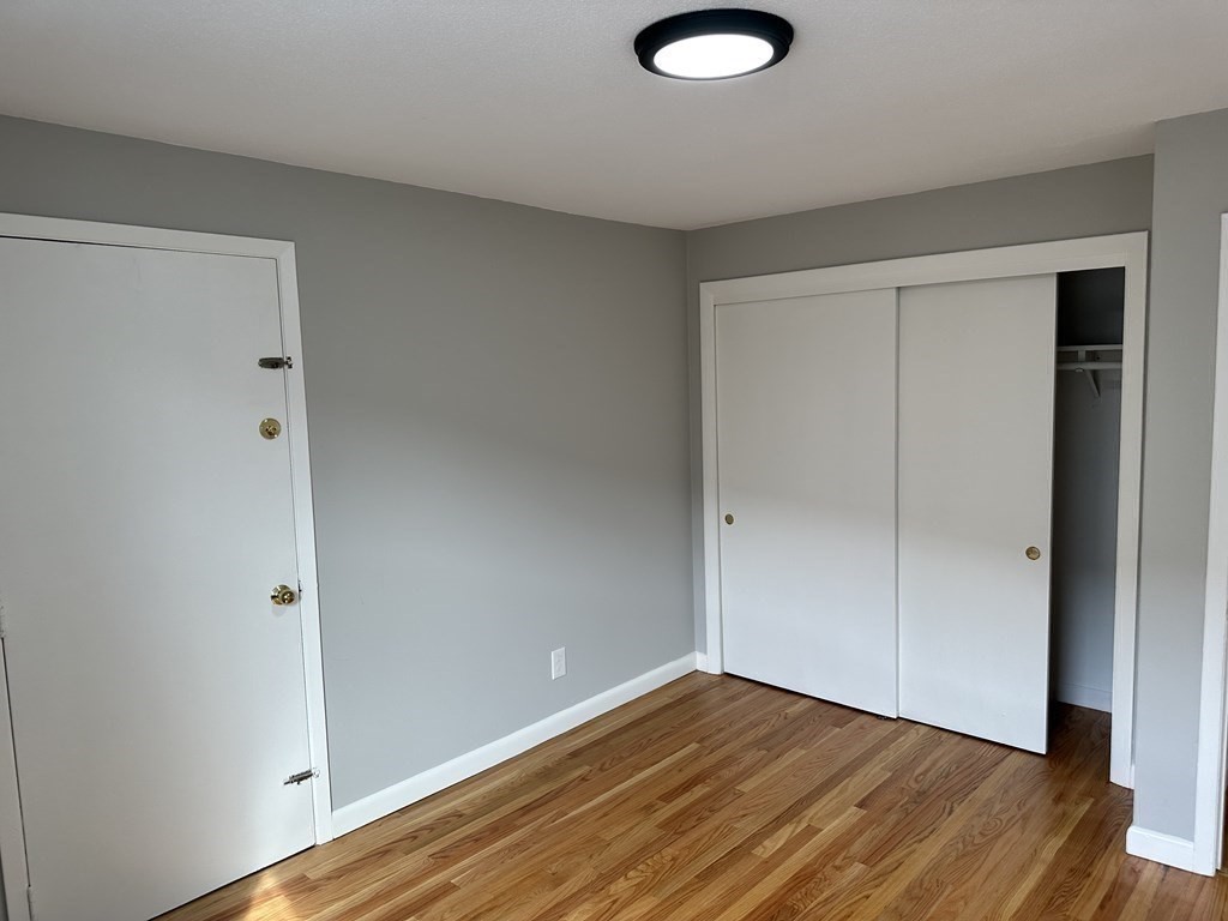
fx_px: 851
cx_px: 614
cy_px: 460
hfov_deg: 71.6
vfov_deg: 56.8
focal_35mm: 24
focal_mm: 6.86
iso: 100
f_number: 1.78
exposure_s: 1/133
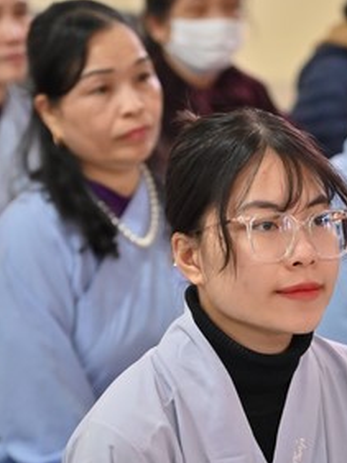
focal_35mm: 266
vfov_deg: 7.4
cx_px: 211
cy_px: 419
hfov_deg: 5.6
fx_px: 3561
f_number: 4
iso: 3200
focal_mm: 120
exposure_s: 1/100
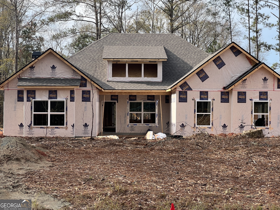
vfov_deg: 19.1
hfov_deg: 25.3
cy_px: 105
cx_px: 140
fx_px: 623
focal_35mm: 77
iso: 32
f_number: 2.8
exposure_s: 1/285
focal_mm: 9
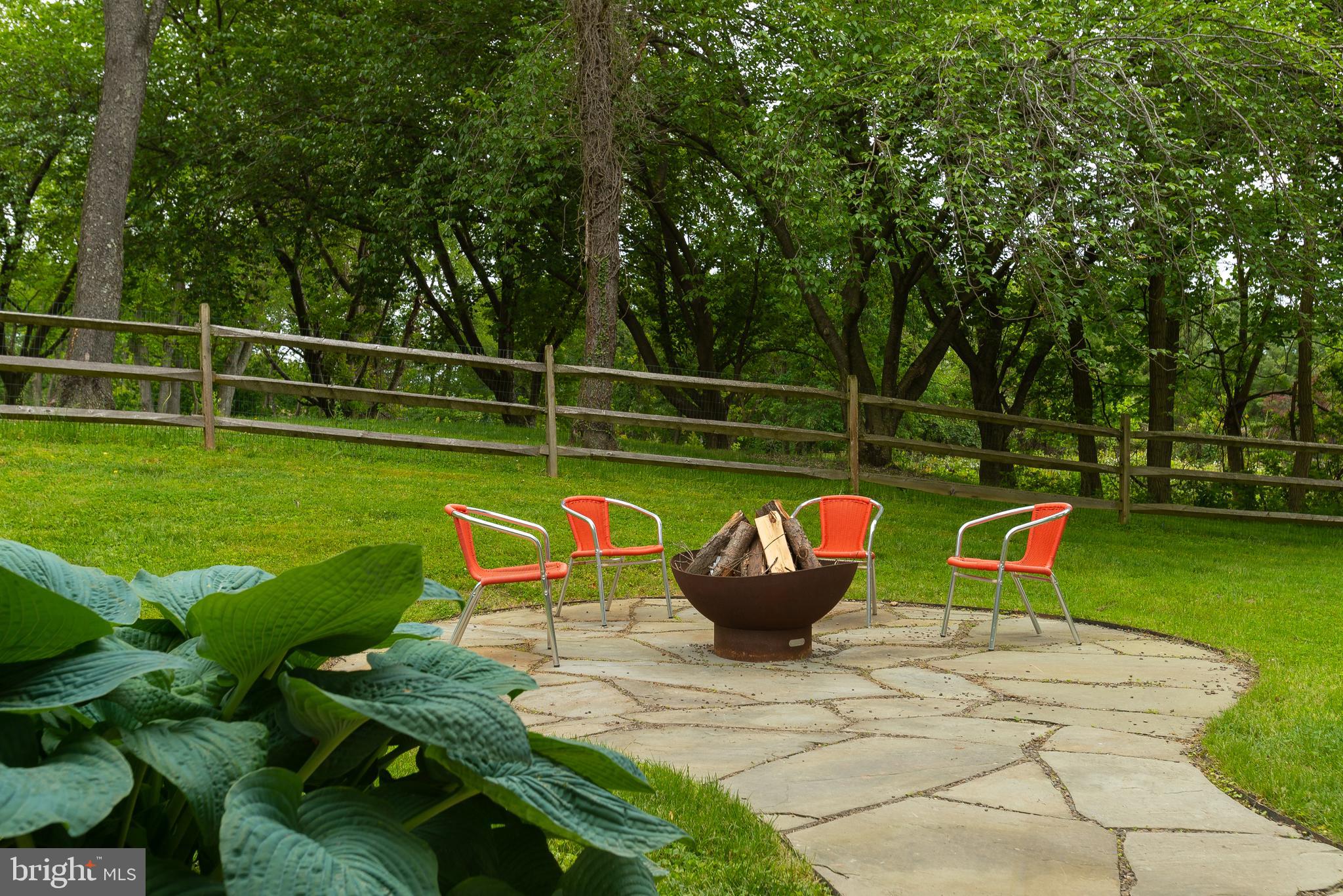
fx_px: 1231
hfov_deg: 57.2
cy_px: 448
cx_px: 672
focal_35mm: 33
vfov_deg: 40.0
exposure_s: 1/160
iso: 200
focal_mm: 33
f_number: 8
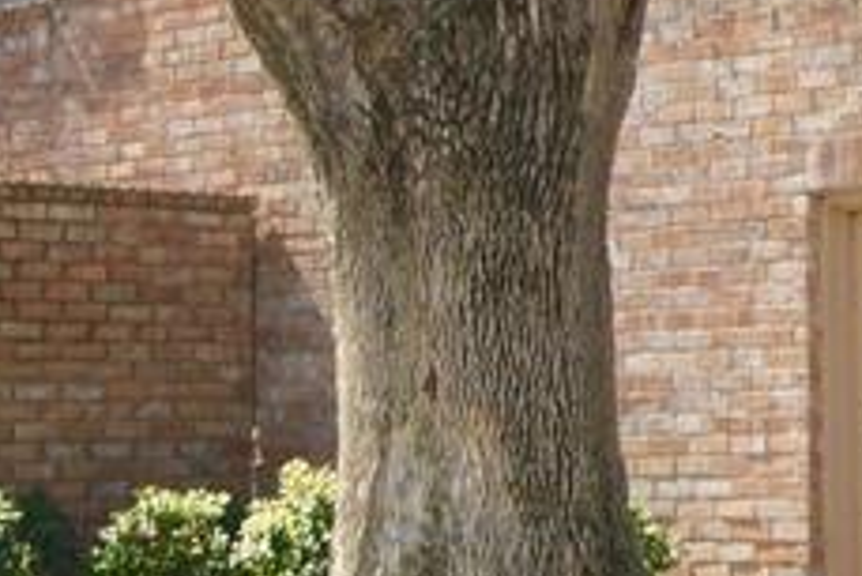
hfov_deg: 14.4
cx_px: 1250
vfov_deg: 9.9
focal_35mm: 134
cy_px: -279
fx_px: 3210
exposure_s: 1/80
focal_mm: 20
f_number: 9
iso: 100
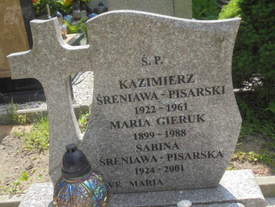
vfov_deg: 33.6
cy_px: 104
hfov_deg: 43.9
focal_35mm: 43
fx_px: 342
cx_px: 138
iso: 100
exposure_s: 1/320
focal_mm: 7.8
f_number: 4.5
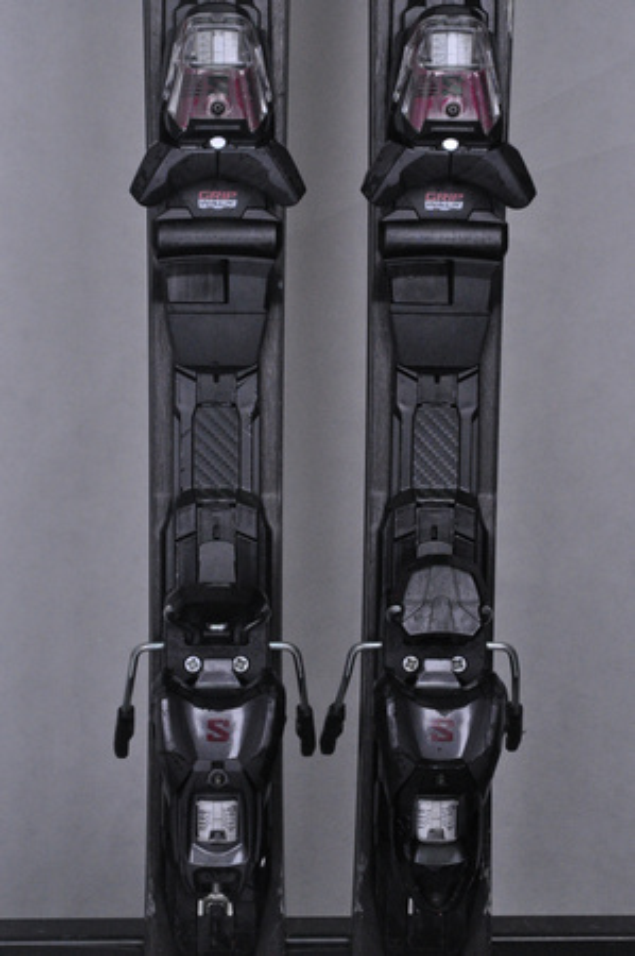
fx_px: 3182
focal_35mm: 120
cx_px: 318
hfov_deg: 11.4
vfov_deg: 17.1
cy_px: 478
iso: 3200
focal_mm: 80
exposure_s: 1/125
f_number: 9.5
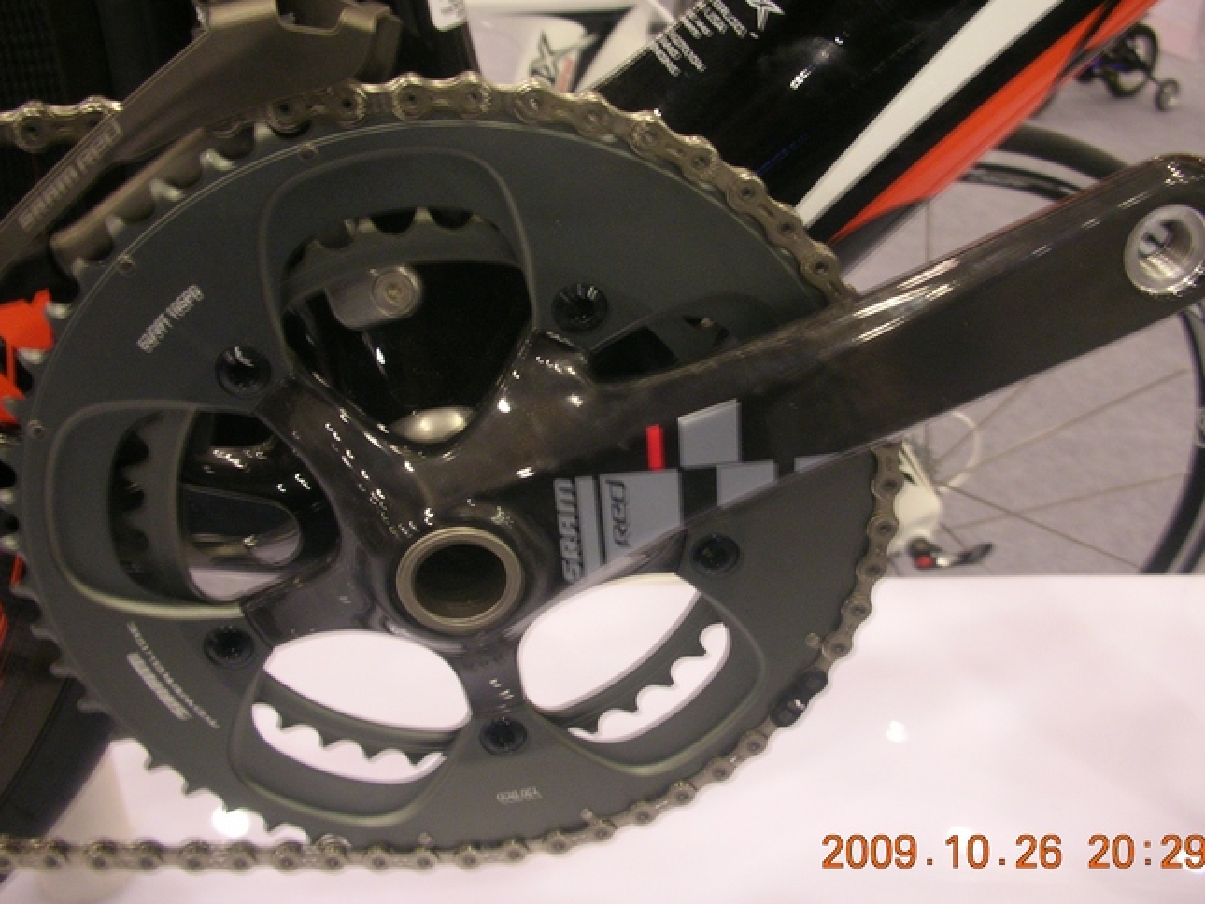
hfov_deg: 48.9
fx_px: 1323
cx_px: 633
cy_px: 464
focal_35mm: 38
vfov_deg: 37.7
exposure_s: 1/4
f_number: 3
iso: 113
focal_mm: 5.8
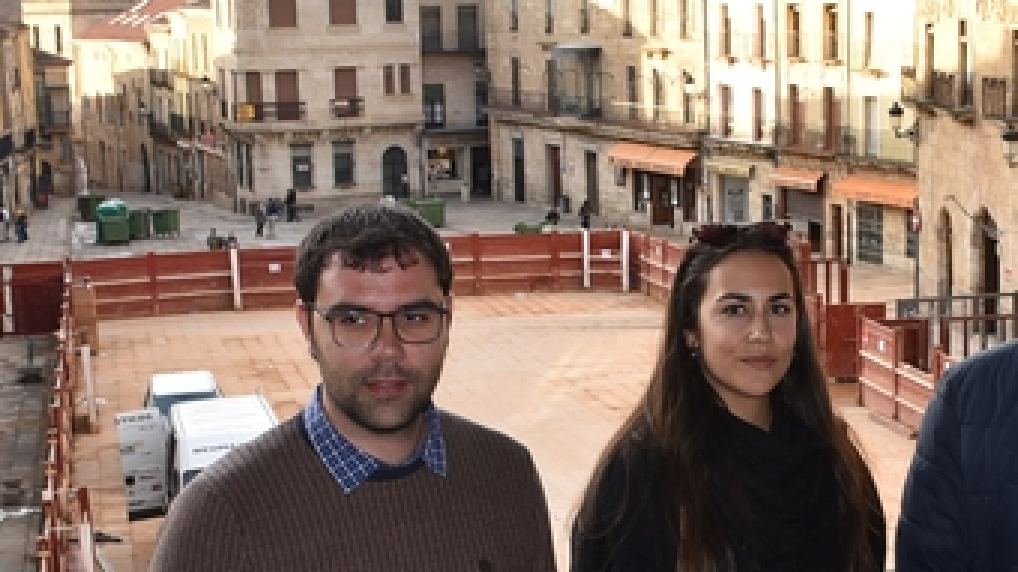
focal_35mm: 75
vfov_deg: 15.9
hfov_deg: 27.8
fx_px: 2024
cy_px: 506
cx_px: 769
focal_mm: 18
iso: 220
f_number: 5.6
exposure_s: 1/125
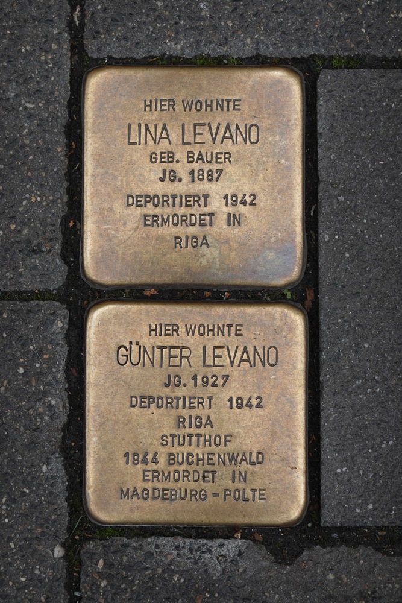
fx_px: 2327
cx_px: 201
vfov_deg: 14.8
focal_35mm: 139
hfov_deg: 9.9
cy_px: 302
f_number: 4.5
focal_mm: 50.65
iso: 200
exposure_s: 1/160
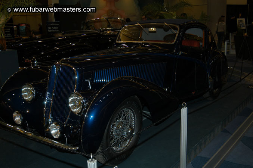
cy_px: 84
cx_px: 126
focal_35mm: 36
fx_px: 253
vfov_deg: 36.8
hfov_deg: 53.2
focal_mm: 24
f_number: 5
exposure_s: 1/60
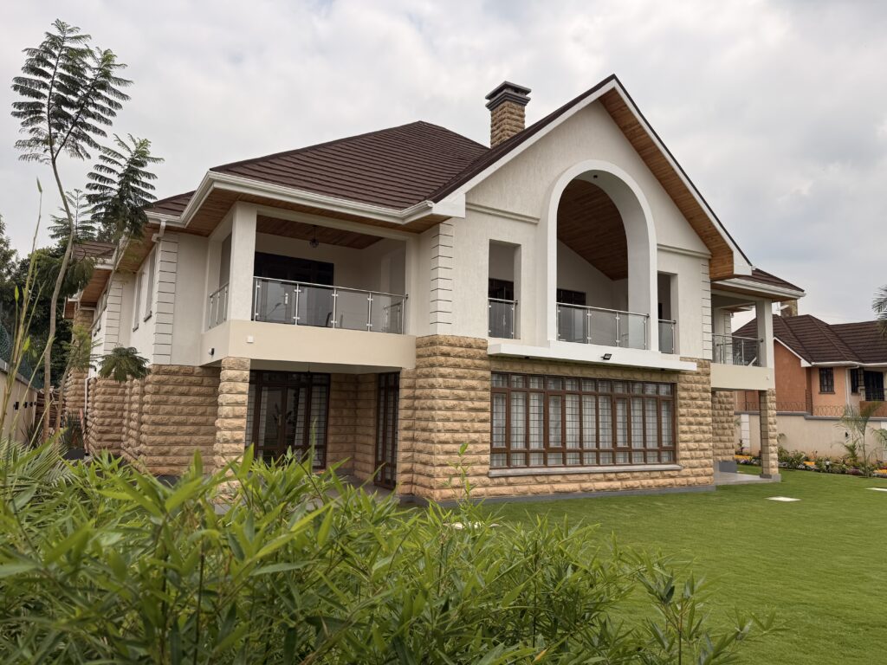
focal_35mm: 24
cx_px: 444
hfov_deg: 71.6
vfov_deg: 56.8
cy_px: 332
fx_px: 615
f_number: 1.78
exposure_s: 1/4975
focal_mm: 6.76
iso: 80
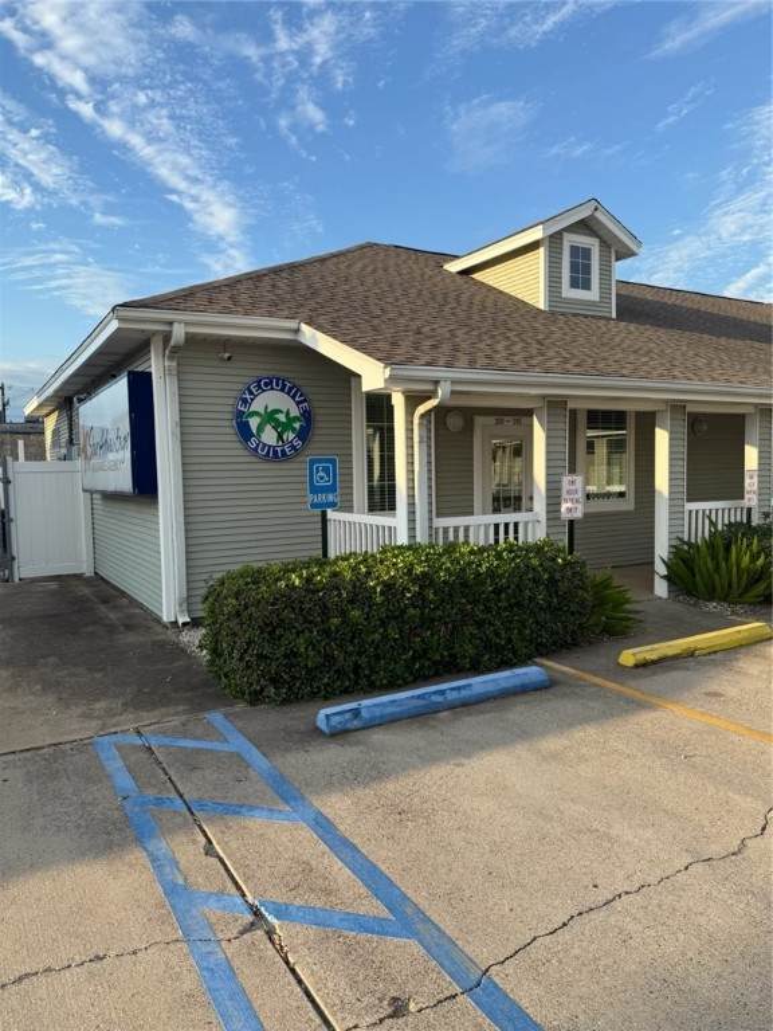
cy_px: 516
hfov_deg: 56.8
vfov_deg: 71.6
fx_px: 715
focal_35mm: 24
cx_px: 386
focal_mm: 6.76
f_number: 1.78
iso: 80
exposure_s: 1/1770
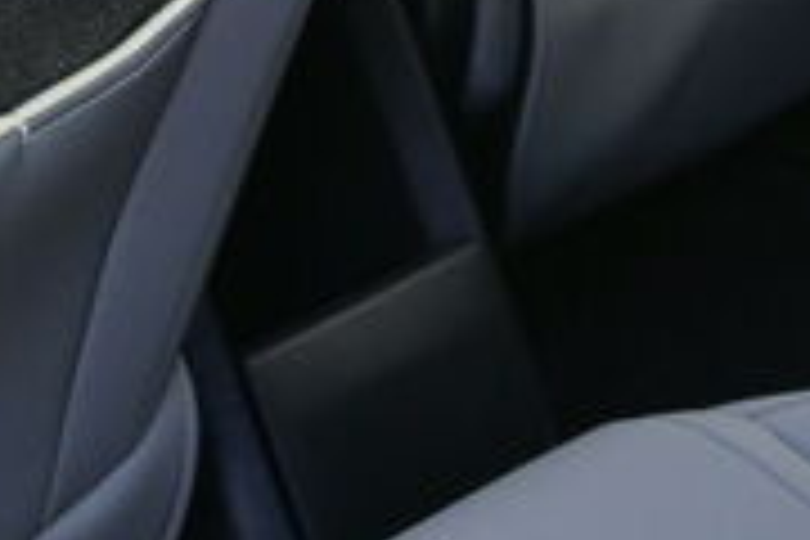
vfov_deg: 5.5
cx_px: 418
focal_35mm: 240
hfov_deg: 8.6
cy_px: -860
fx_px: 5400
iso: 250
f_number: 6.3
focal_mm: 30
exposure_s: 1/100
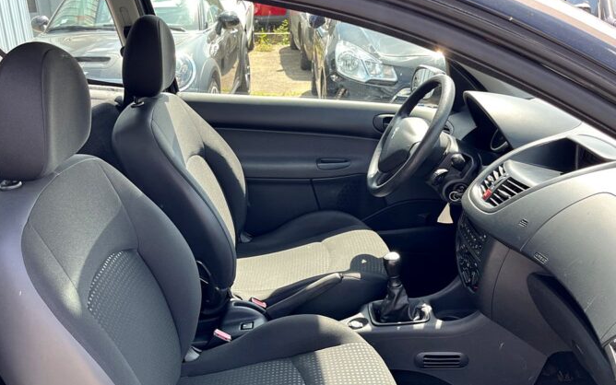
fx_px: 554
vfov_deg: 38.2
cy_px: 233
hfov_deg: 58.0
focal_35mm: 33
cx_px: 277
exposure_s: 1/265
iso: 40
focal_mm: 5.1
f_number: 1.6
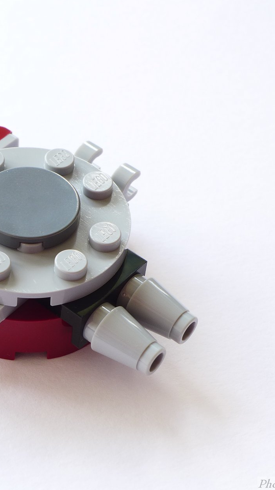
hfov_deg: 13.8
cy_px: 245
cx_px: 22
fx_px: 1127
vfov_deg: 24.5
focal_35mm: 87
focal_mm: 10.8
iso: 80
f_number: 4
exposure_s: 1/30
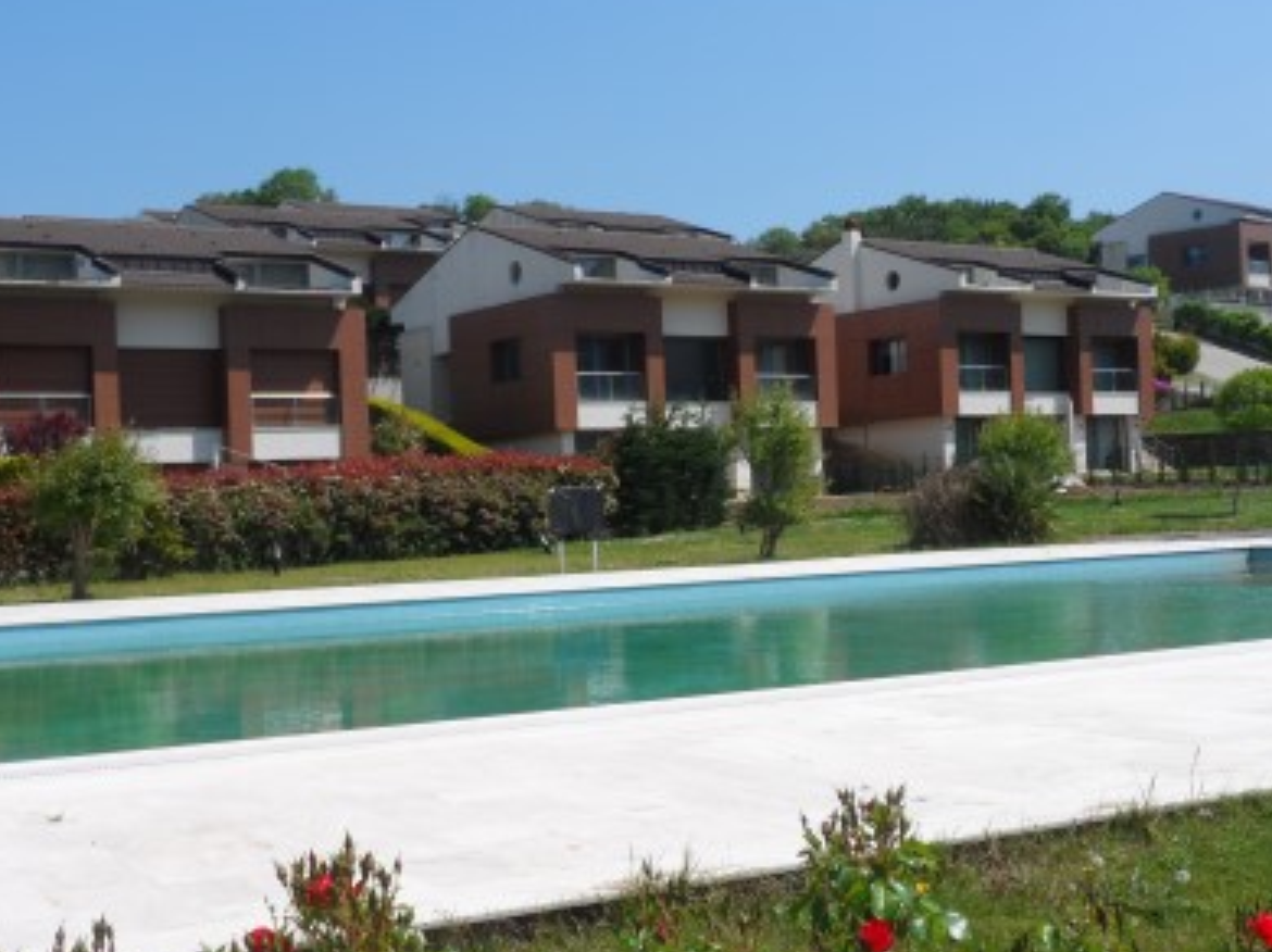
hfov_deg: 36.2
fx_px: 1946
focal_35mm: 53
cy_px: 518
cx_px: 652
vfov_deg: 27.5
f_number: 5.2
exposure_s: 1/500
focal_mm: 6.8
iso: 80
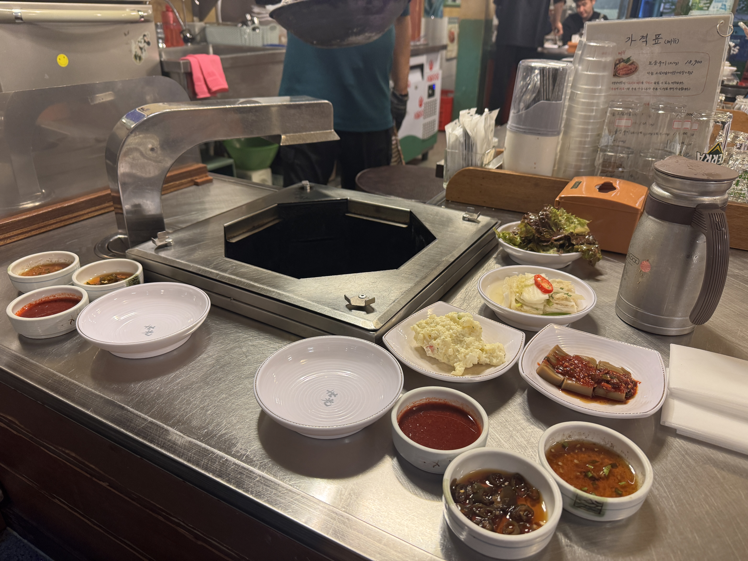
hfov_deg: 71.6
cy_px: 280
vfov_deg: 56.8
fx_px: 519
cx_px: 374
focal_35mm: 24
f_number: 1.78
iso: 200
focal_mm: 6.76
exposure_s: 1/60
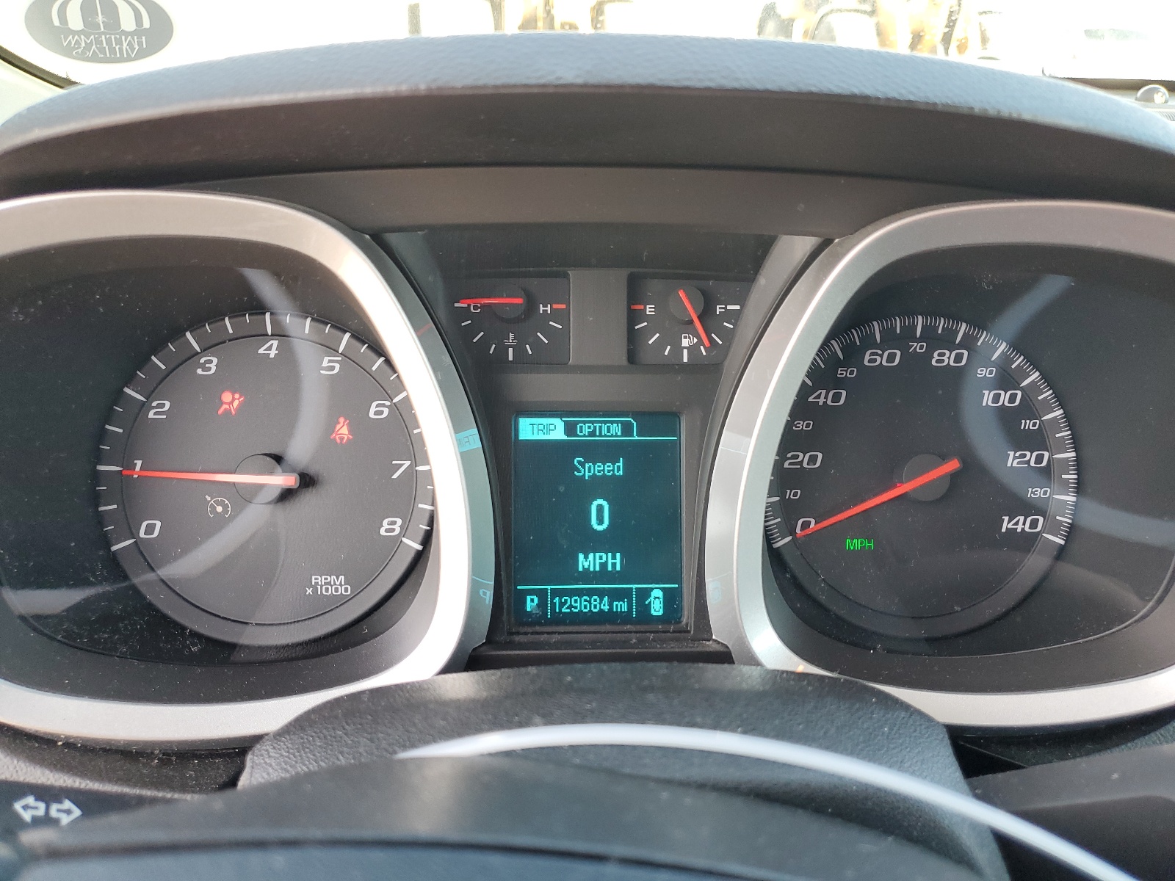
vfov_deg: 53.1
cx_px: 588
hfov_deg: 67.3
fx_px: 883
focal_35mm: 26
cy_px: 440
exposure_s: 1/120
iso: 83
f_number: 1.5
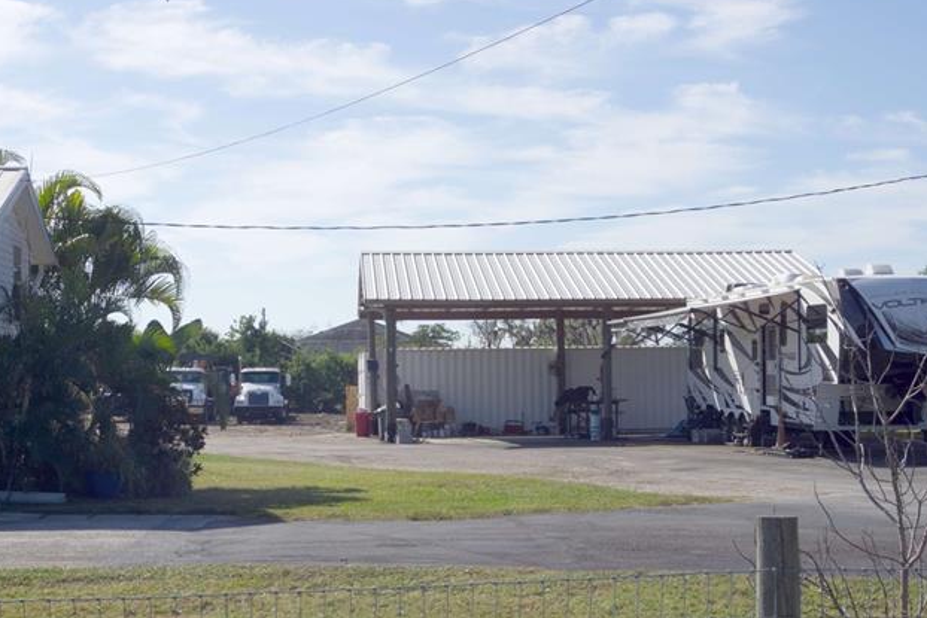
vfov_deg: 23.9
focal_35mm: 57
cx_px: 420
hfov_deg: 35.1
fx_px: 1463
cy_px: 321
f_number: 10
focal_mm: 23
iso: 100
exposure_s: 1/320
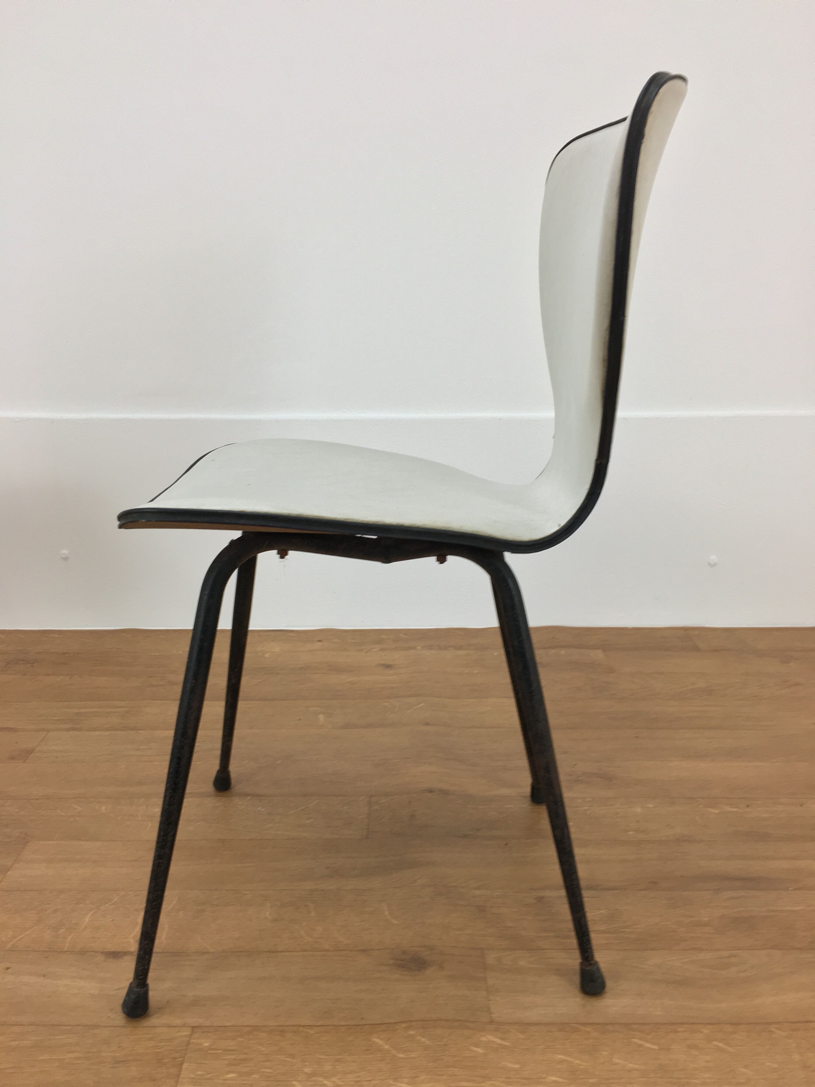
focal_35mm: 29
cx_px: 408
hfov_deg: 48.2
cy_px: 544
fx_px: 910
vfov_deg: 61.7
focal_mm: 4.15
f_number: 2.2
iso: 40
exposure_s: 1/33
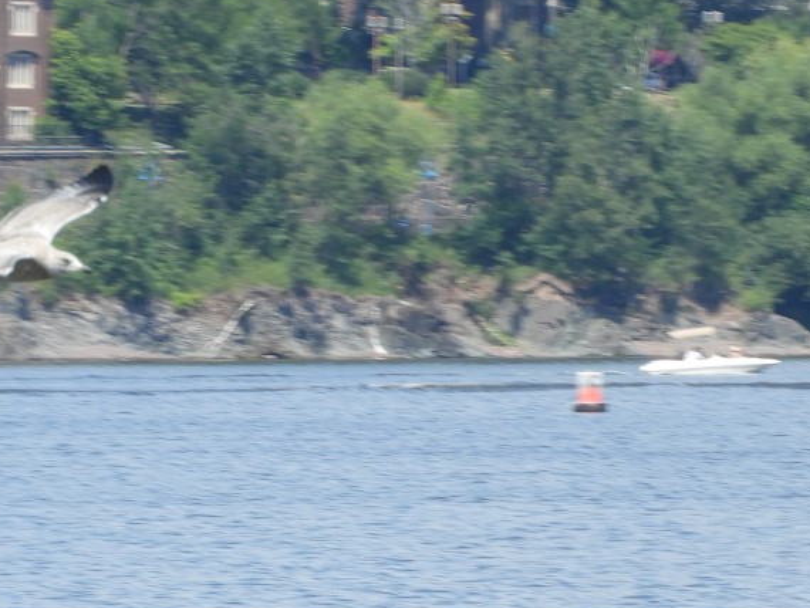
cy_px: 499
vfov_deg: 1.3
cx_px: 341
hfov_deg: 1.7
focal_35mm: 1136
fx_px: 26593
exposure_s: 1/400
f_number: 5.6
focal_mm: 80.6
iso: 100
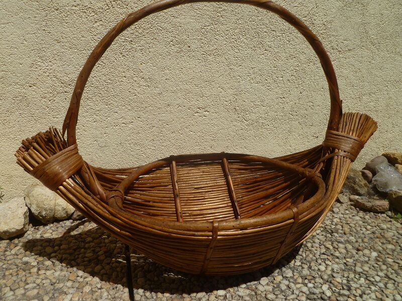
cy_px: 150
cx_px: 201
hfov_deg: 63.4
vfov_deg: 49.7
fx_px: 325
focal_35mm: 28
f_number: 10
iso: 80
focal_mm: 5
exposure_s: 1/200
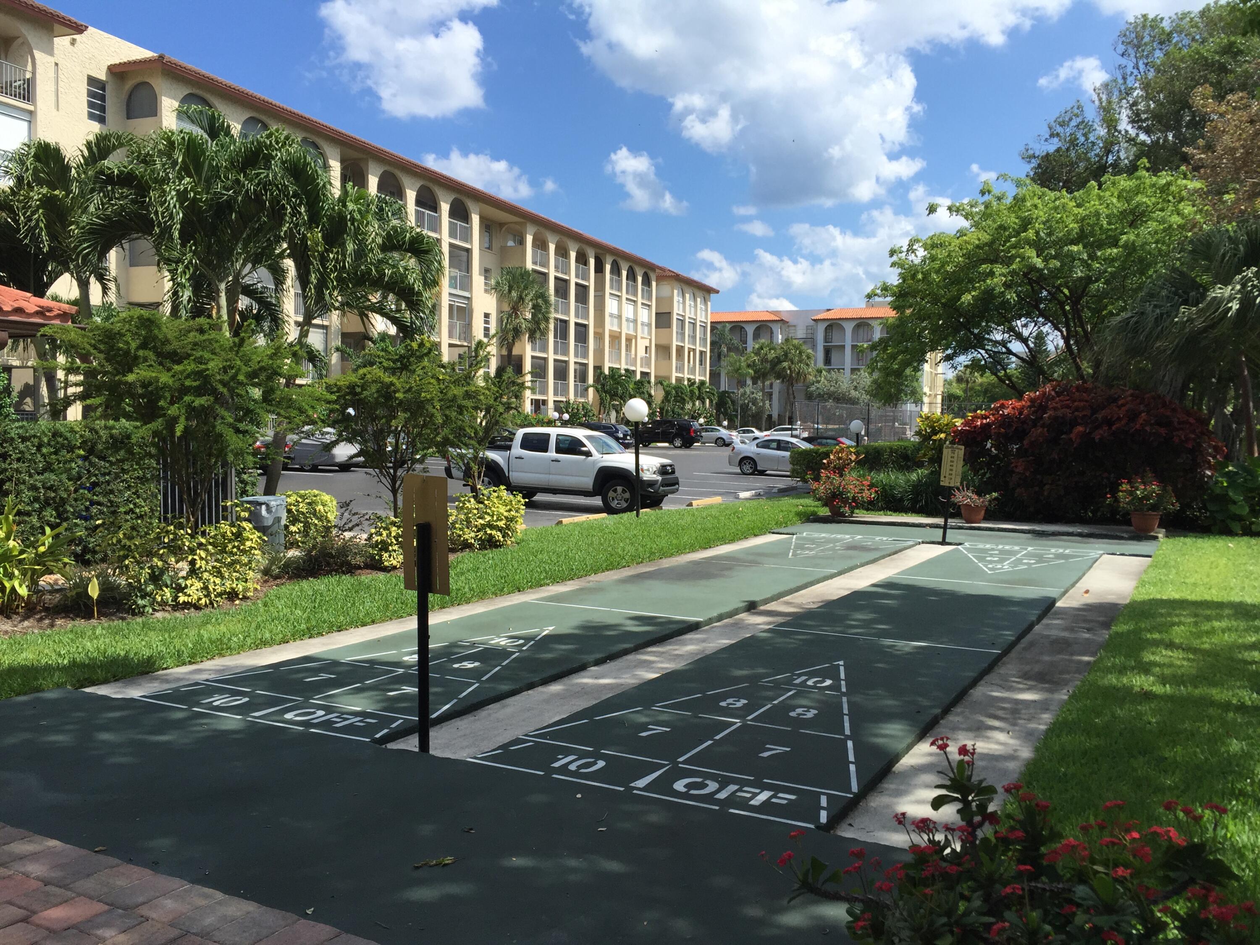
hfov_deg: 61.7
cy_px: 472
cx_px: 630
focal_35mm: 29
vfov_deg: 48.2
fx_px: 1056
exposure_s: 1/1883
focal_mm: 4.15
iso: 32
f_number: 2.2
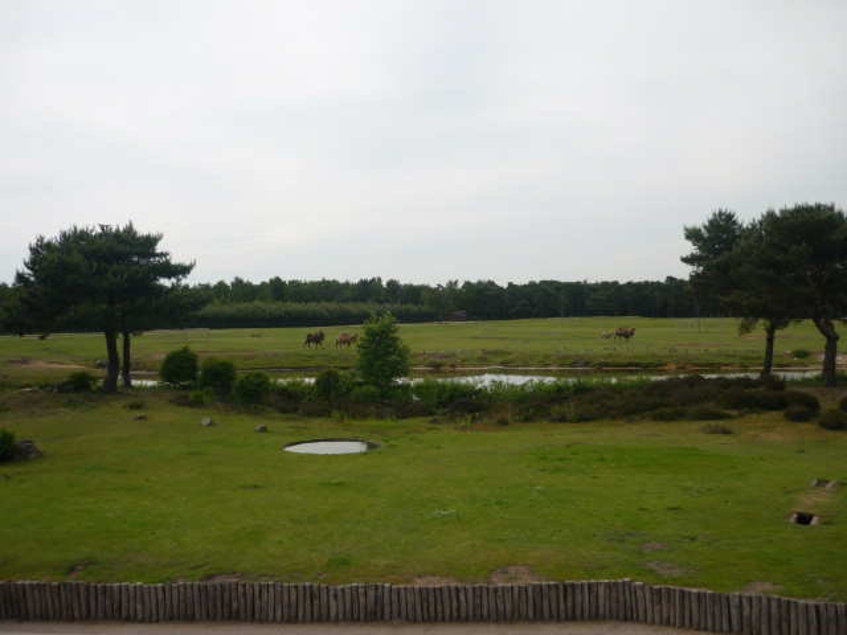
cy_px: 318
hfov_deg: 55.4
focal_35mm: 33
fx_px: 807
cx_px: 424
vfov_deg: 42.9
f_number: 8
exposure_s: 1/125
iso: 100
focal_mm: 5.5
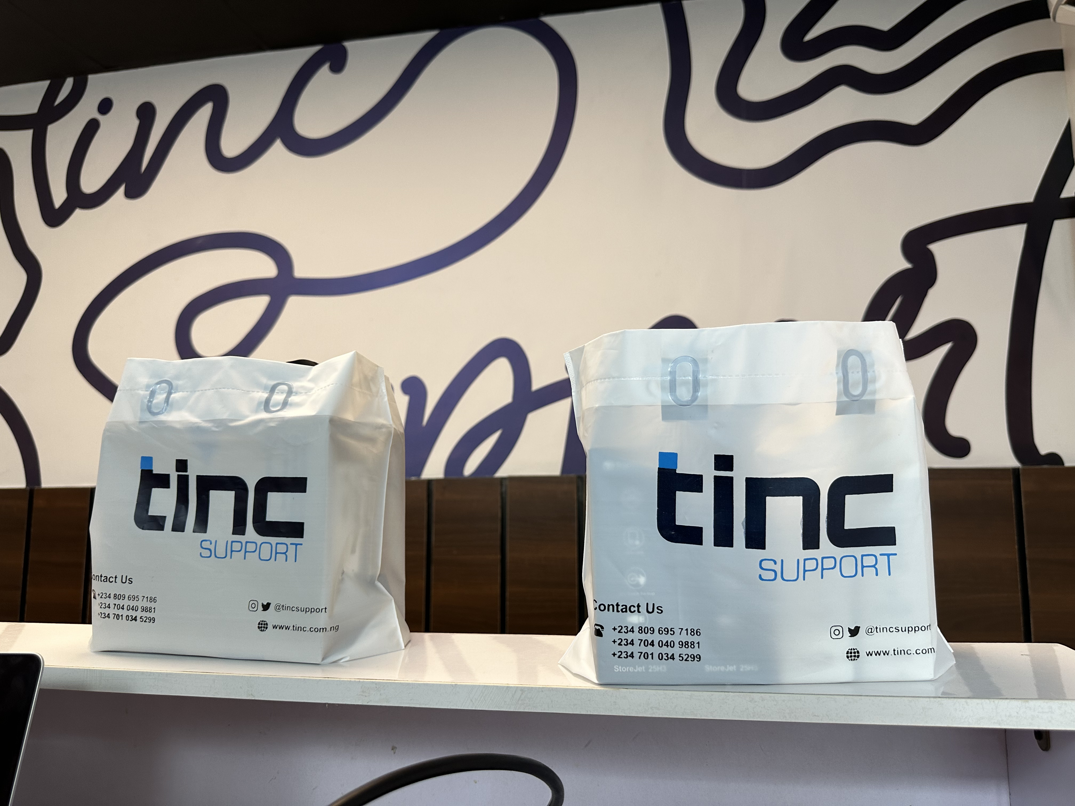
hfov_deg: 71.6
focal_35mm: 24
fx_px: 745
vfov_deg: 56.8
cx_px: 538
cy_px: 403
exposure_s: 1/100
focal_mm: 6.86
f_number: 1.78
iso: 125
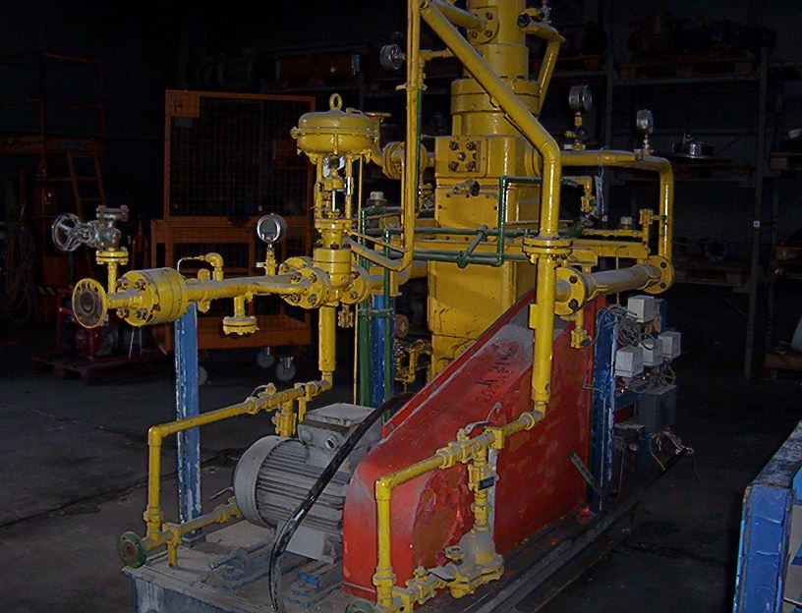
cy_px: 306
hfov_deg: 47.6
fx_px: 910
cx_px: 401
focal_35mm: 39
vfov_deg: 37.2
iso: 140
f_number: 3.84
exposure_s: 1/60
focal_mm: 5.26
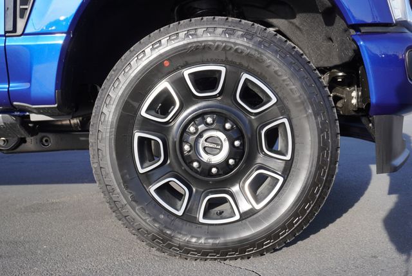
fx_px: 412
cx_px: 206
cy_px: 138
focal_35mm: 36
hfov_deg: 53.1
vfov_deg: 36.9
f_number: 5
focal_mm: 24
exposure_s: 1/200
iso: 100
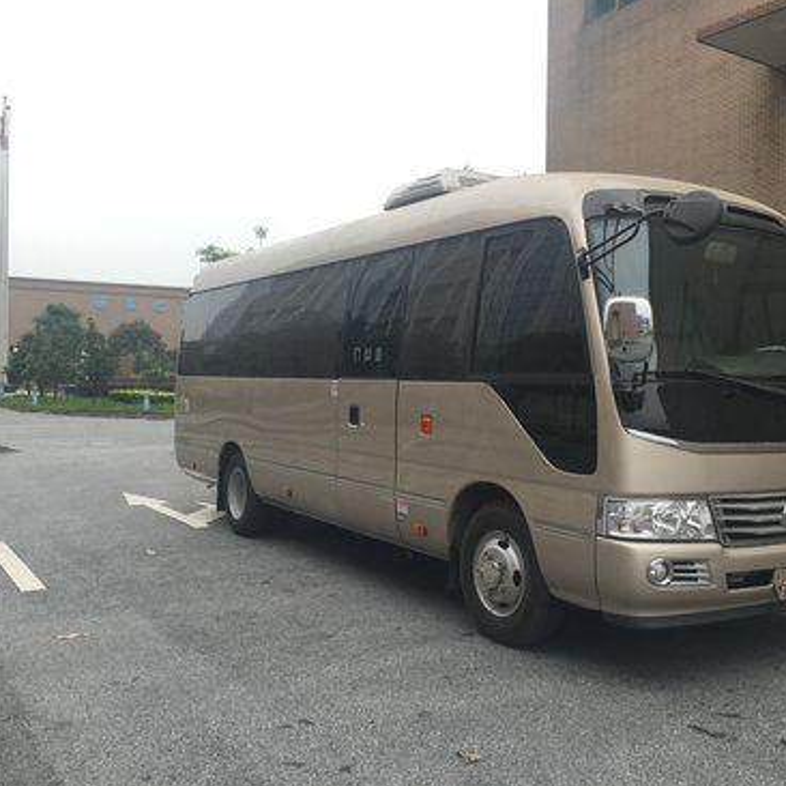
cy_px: 396
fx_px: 899
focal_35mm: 35
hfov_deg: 46.7
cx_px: 500
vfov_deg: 47.2
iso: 32
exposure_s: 1/412
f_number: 2.2
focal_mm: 4.15
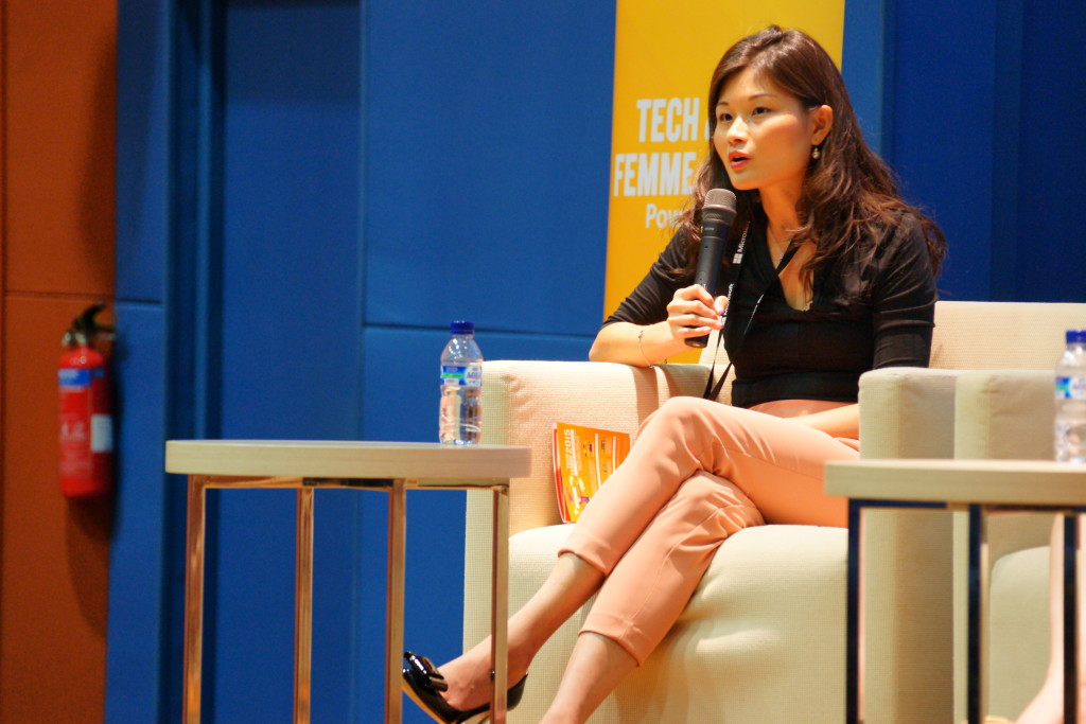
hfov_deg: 8.2
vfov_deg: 5.5
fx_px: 7542
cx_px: 543
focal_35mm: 250
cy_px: 362
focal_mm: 250
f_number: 5.6
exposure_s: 1/15
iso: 1600
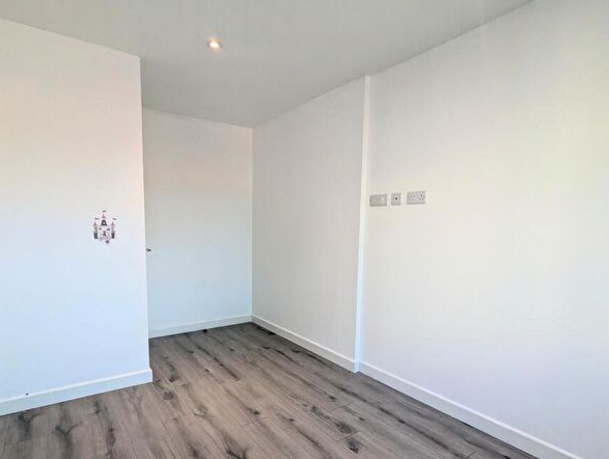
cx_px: 291
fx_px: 335
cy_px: 268
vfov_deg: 68.3
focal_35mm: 19
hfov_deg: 84.5
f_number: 2.2
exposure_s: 1/129
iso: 51
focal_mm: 2.35
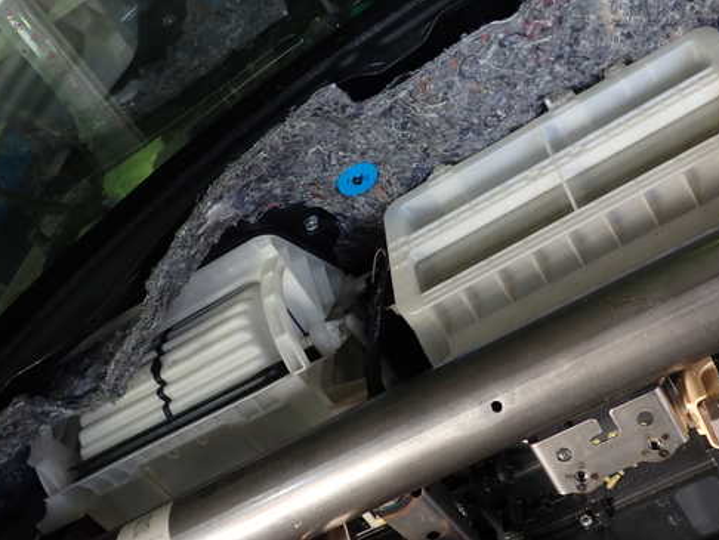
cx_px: 428
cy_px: 260
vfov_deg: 38.7
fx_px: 769
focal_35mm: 37
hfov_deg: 49.8
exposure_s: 1/60
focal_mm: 5.4
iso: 125
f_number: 2.3
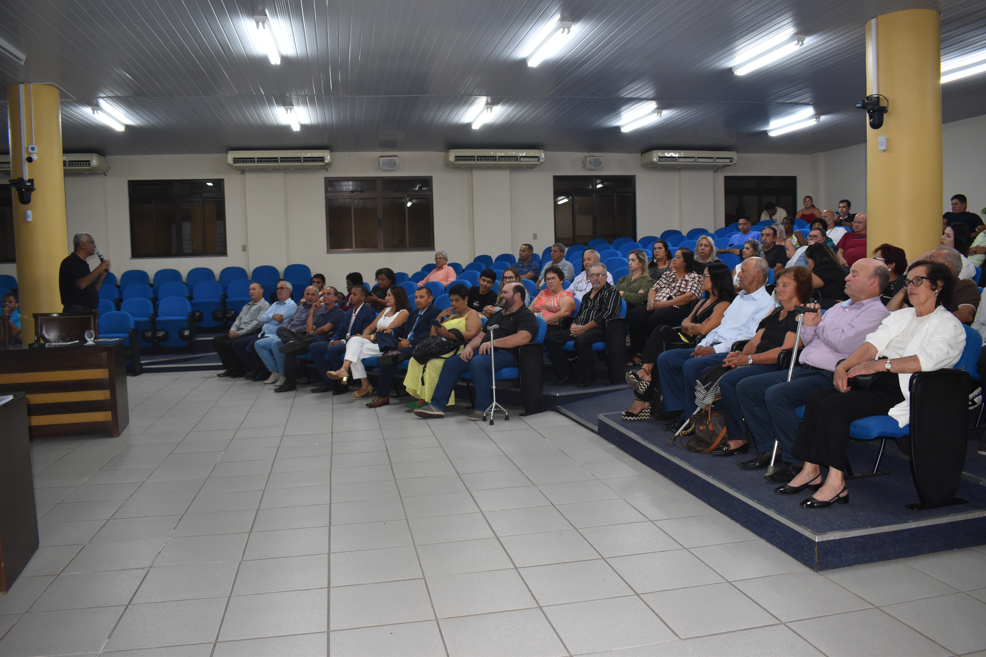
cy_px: 328
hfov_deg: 67.4
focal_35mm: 27
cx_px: 493
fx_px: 739
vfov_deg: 47.9
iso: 800
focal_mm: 18
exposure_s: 1/80
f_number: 4.5
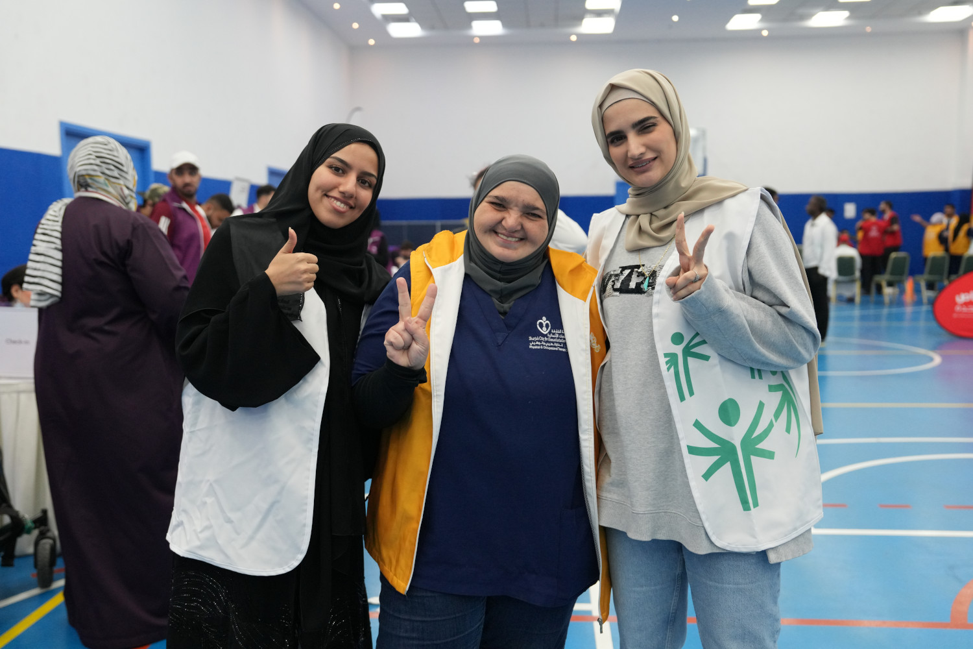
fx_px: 919
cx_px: 486
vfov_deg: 38.9
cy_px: 324
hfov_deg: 55.8
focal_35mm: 34
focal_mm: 34
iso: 2500
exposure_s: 1/640
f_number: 2.8
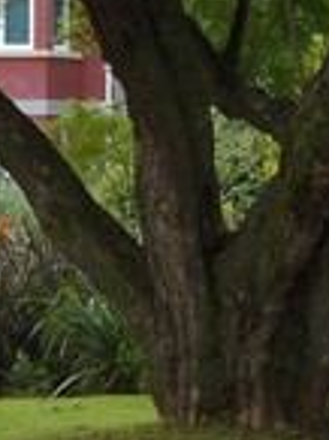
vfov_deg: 11.4
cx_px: -178
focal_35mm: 172
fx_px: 2186
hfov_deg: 8.4
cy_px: 57
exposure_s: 1/125
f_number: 9
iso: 200
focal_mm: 62
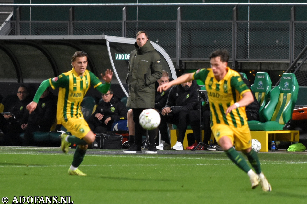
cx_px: 154
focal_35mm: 300
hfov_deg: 6.9
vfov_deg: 4.6
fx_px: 2558
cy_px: 102
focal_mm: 200
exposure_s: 1/500
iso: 2500
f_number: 2.8
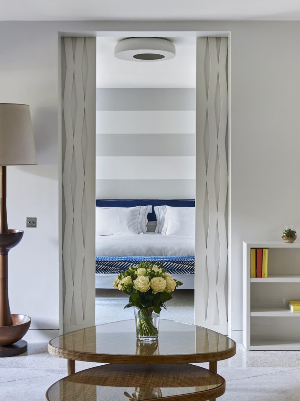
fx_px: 624
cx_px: 148
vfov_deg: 35.5
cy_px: 193
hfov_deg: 27.0
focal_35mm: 54
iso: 100
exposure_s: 1.3
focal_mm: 44
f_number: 8
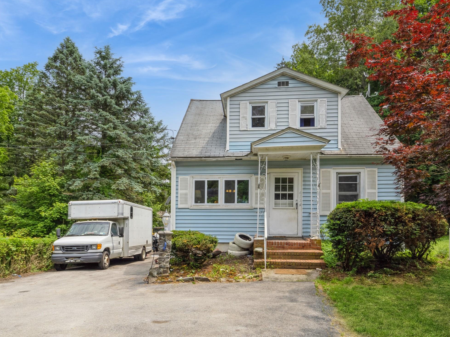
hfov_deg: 69.4
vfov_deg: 54.9
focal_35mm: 25
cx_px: 224
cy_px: 162
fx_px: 325
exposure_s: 1/400
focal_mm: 12
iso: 200
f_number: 8
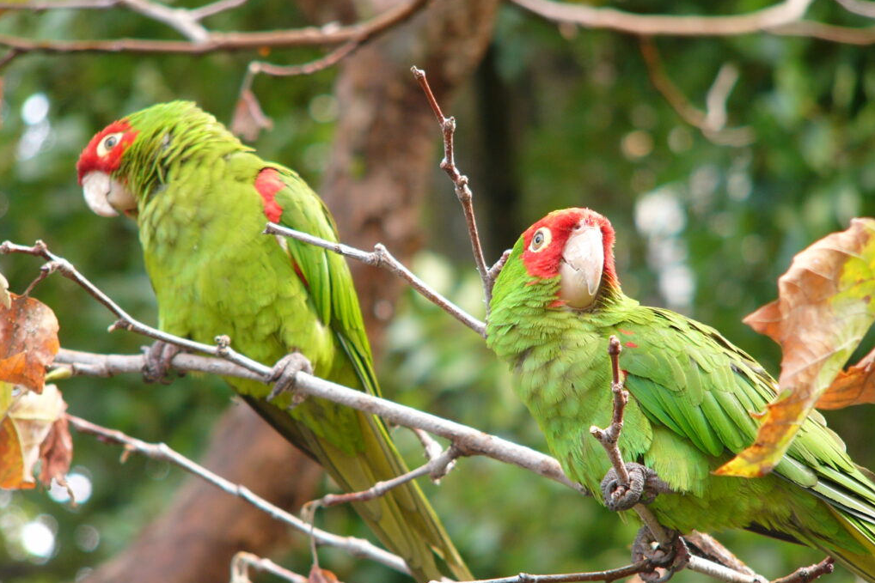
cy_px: 307
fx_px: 6101
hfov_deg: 8.2
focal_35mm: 251
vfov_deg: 5.5
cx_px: 438
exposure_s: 1/40
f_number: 2.8
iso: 50
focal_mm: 39.9
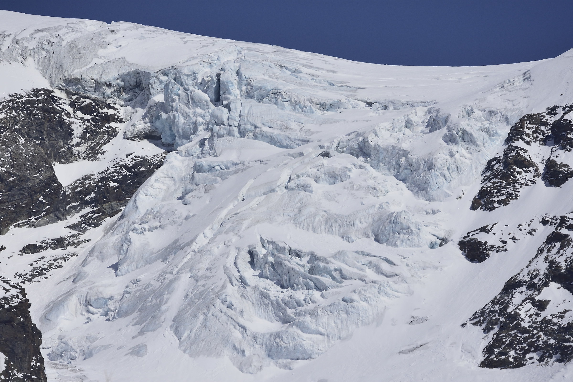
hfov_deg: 3.4
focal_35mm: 600
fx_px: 9549
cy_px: 191
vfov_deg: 2.3
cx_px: 286
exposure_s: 1/4000
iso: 450
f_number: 7.1
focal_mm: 400
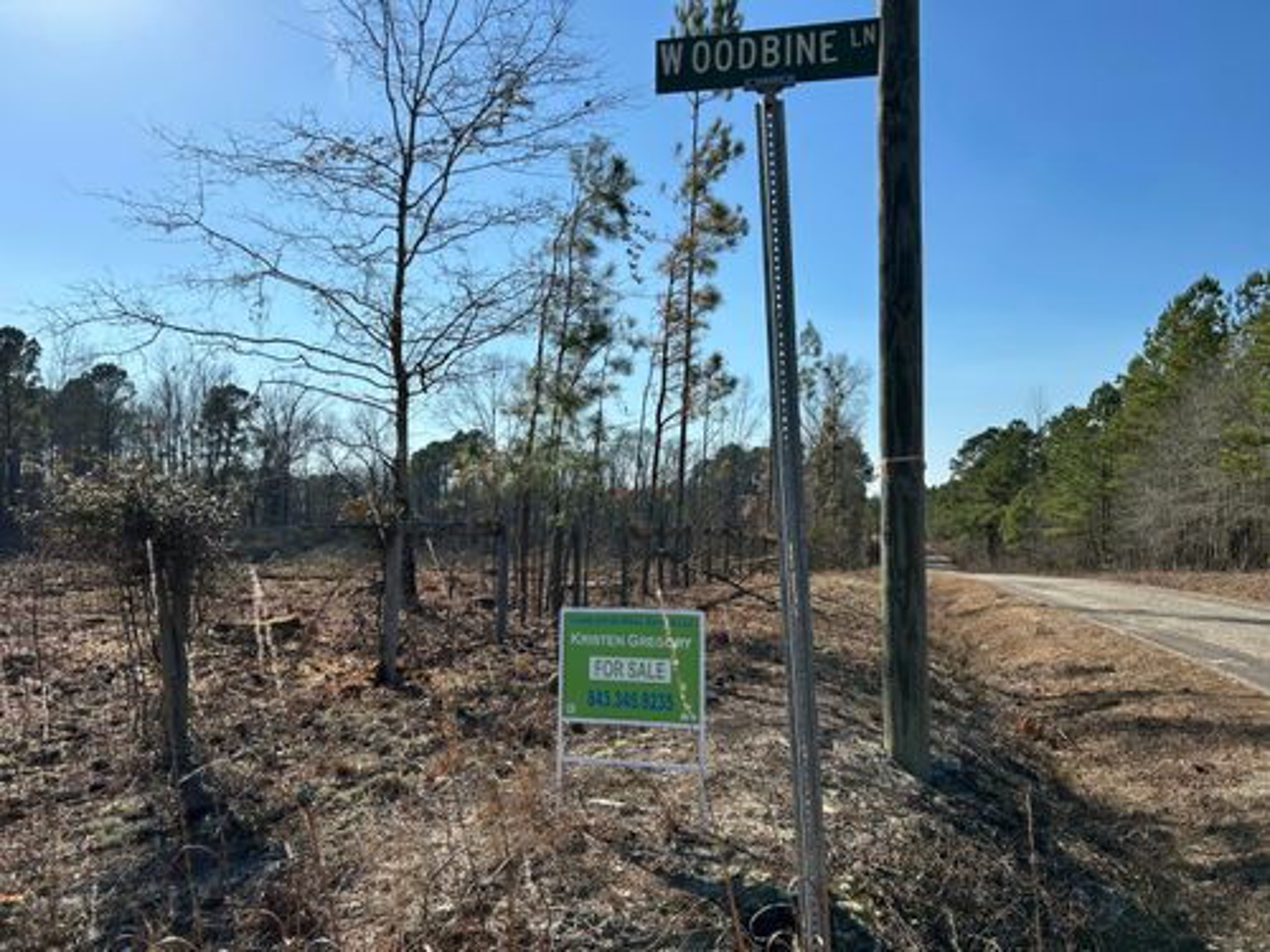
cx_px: 635
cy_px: 476
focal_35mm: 26
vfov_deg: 53.1
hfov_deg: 67.3
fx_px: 954
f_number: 1.5
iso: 50
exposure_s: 1/6211
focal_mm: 5.7
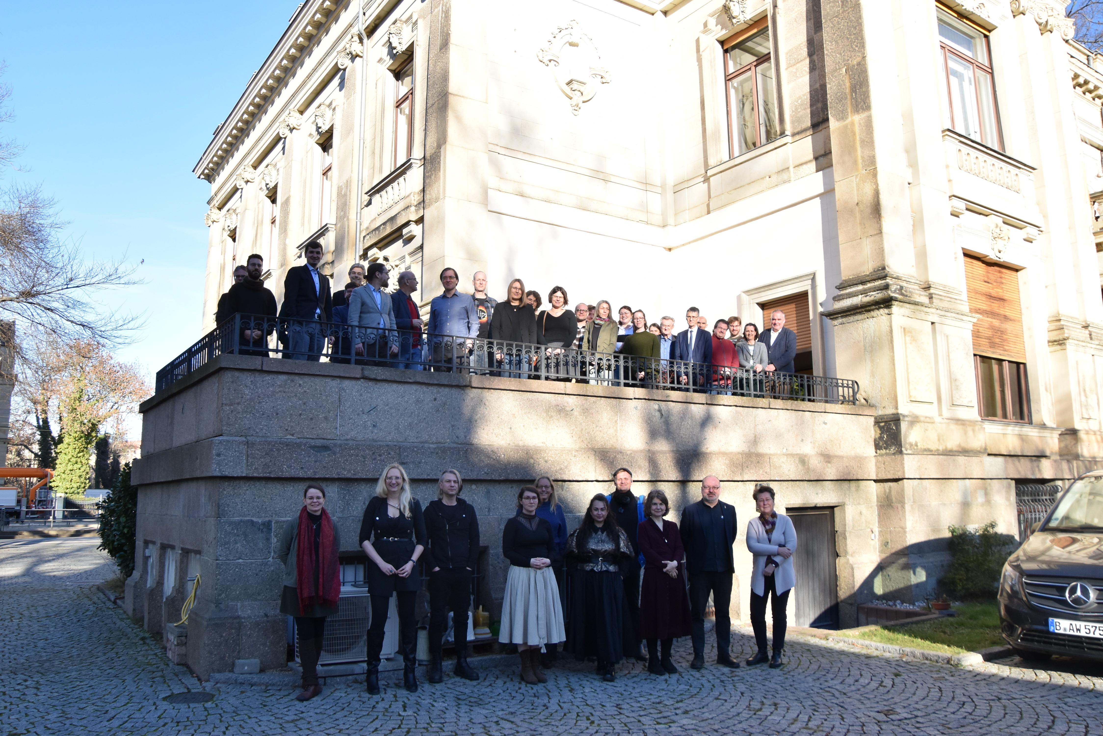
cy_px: 368
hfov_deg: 67.4
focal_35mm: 27
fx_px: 827
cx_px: 552
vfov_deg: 48.0
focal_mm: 18
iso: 400
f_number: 8
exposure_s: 1/250
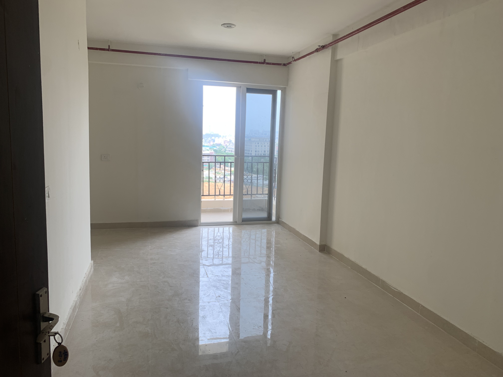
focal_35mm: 26
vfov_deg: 53.1
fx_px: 378
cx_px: 252
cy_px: 188
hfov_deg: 67.3
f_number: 1.8
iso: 25
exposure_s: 1/122
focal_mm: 4.25
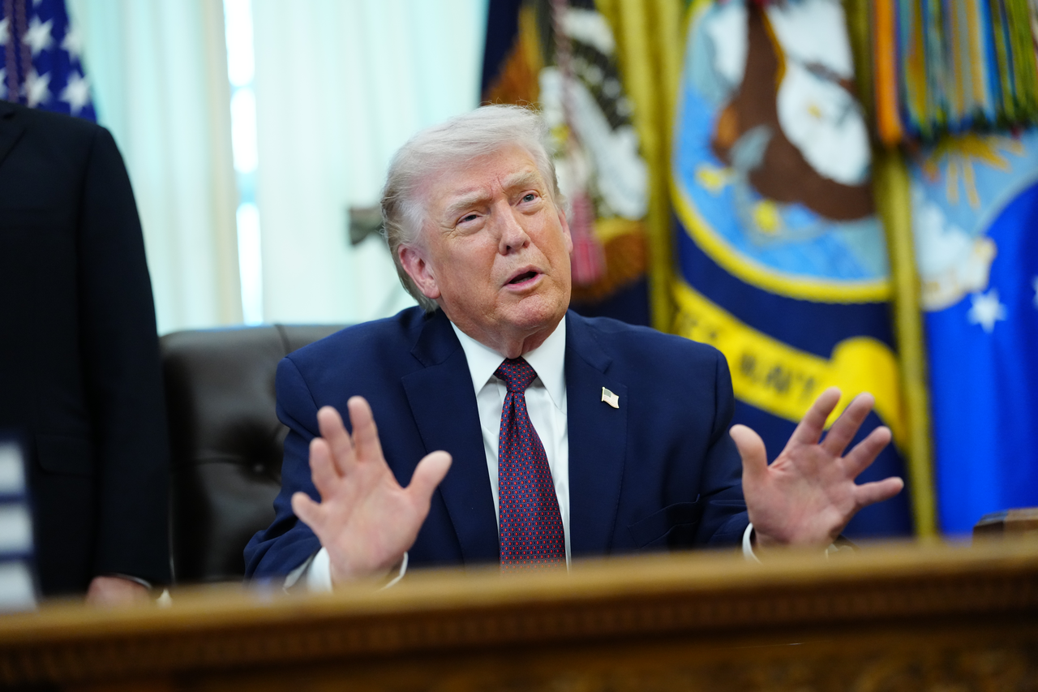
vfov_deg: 15.5
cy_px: 346
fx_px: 2537
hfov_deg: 23.1
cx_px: 519
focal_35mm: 88
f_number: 2
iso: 4000
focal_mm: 88
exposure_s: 1/400
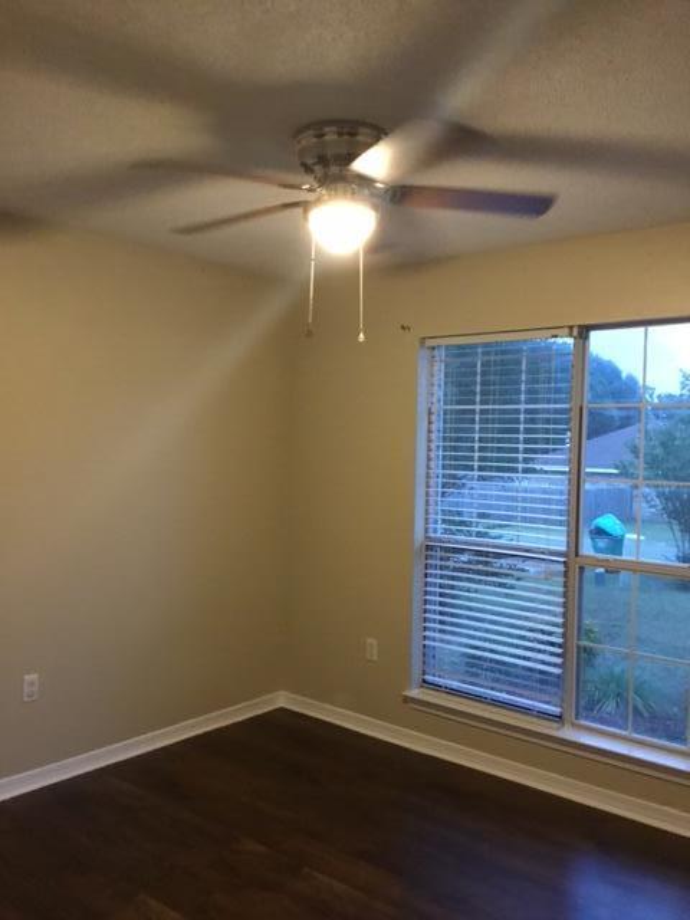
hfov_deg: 45.4
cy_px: 460
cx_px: 345
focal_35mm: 31
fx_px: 824
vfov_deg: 58.4
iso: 320
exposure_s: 1/17
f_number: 2.4
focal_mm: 3.3
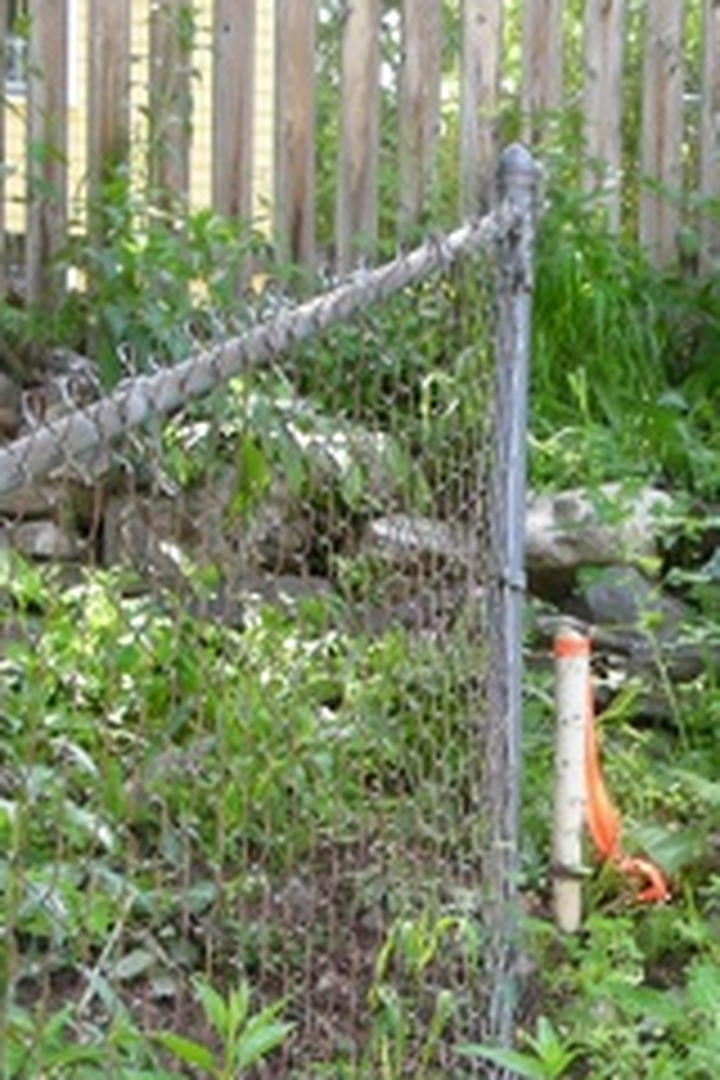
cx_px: 659
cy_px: 914
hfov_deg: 15.0
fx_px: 2700
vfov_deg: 22.2
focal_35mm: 90
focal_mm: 5.8
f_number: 2.8
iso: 50
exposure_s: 1/55
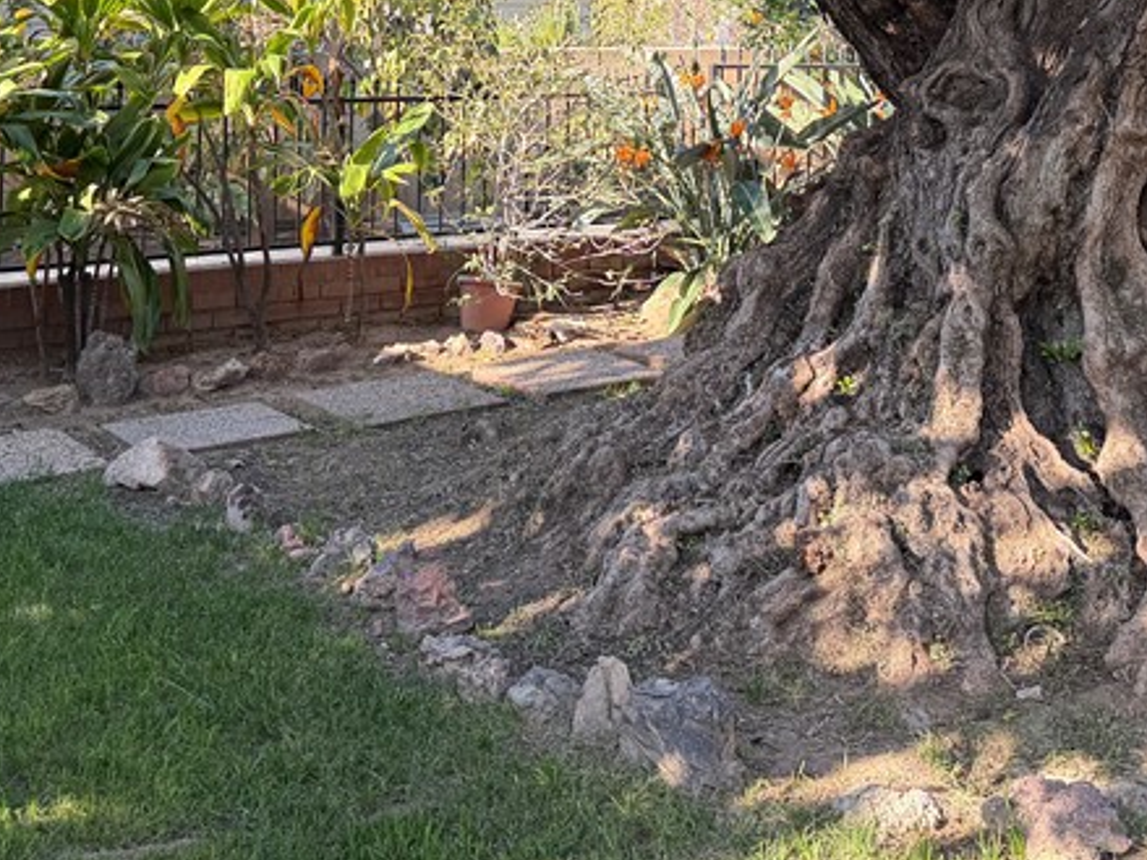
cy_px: -133
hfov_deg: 34.3
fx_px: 1855
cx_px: 627
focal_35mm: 56
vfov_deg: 24.0
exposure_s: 1/430
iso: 100
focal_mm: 6.76
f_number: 1.78
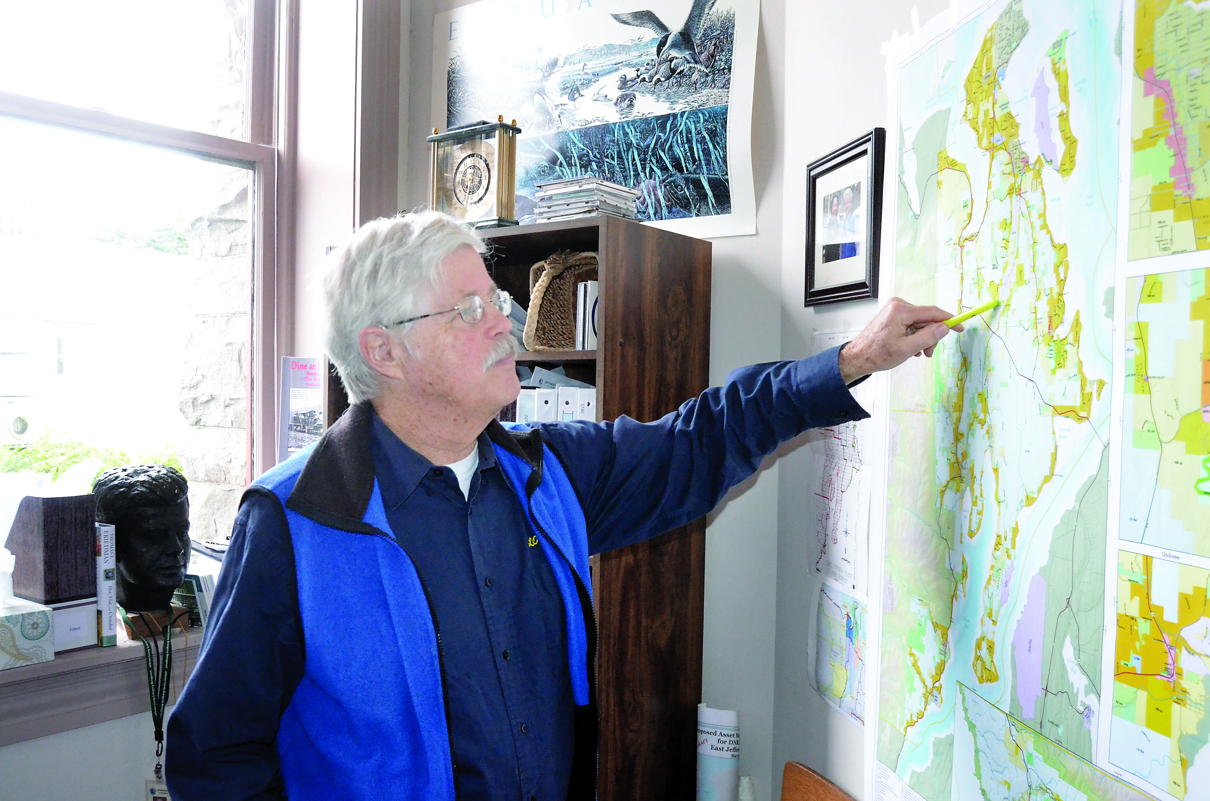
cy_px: 400
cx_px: 605
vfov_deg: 43.4
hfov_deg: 62.0
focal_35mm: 30
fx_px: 1006
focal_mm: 20
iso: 4000
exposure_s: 1/200
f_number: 4
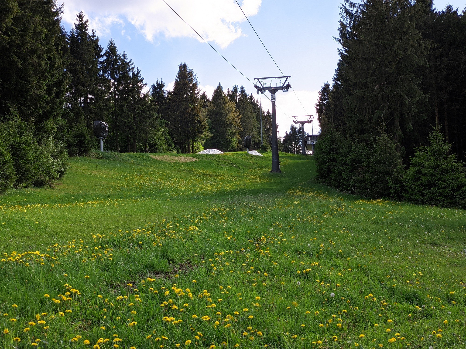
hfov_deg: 35.5
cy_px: 174
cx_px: 233
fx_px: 727
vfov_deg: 27.0
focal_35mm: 54
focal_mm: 6.22
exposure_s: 1/581
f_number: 2.2
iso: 98
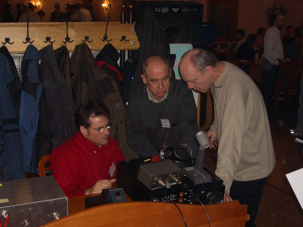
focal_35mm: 49
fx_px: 429
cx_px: 152
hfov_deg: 38.9
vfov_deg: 29.7
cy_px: 114
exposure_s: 1/60
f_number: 3.1
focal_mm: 8.2
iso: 100
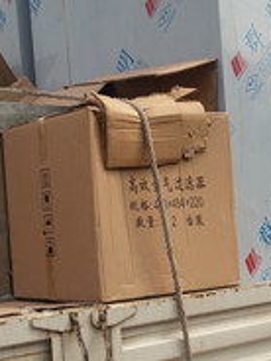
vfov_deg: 33.5
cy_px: 239
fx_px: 595
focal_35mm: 57
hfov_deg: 25.7
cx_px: 146
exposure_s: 1/1190
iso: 50
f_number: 2.2
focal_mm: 3.66
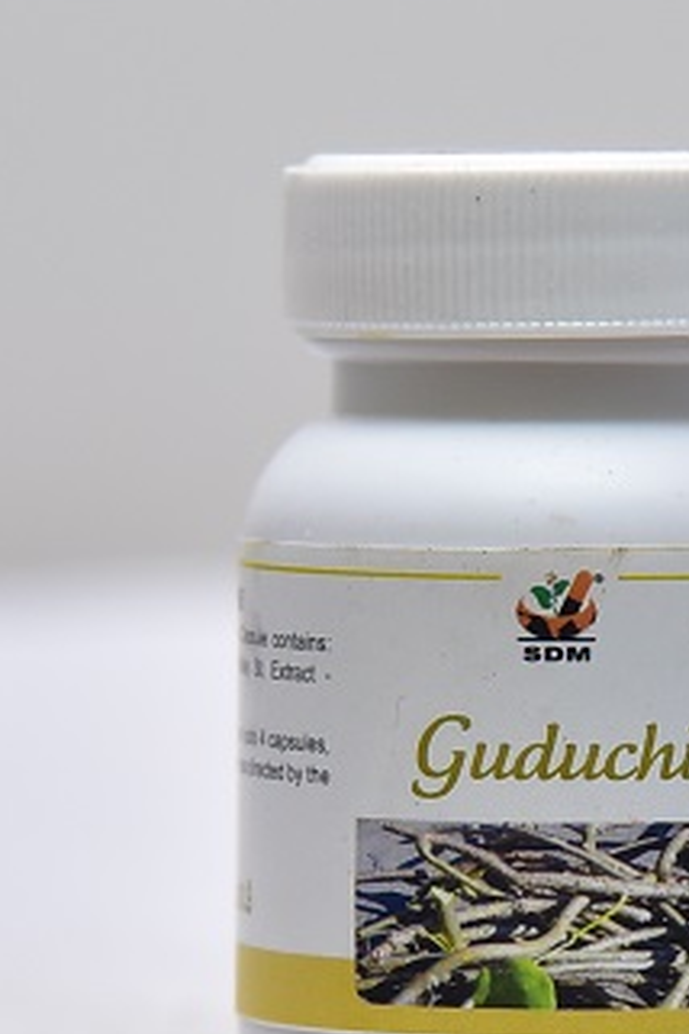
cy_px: 796
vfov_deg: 11.9
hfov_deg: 8.0
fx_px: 4937
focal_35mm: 172
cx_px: 551
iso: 1600
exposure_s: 1/125
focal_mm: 105
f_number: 4
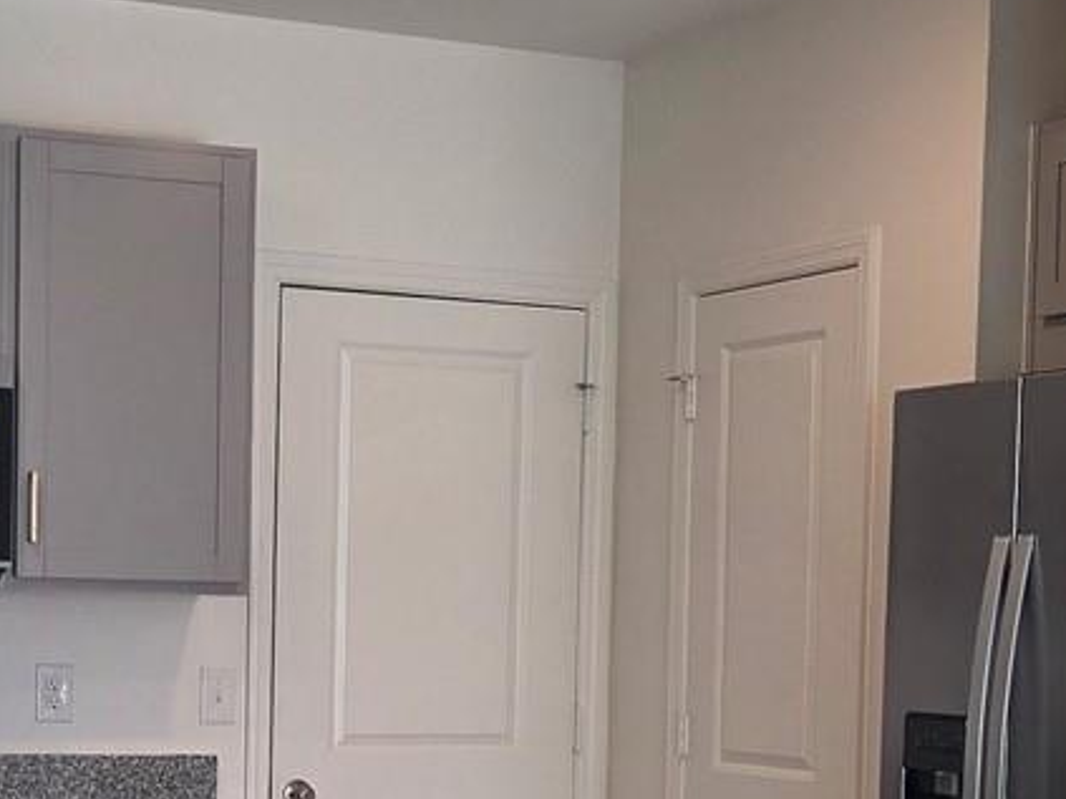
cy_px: 706
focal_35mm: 87
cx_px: 459
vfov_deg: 16.8
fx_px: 2678
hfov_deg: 22.5
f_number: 1.8
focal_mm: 5.4
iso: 80
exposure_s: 1/120
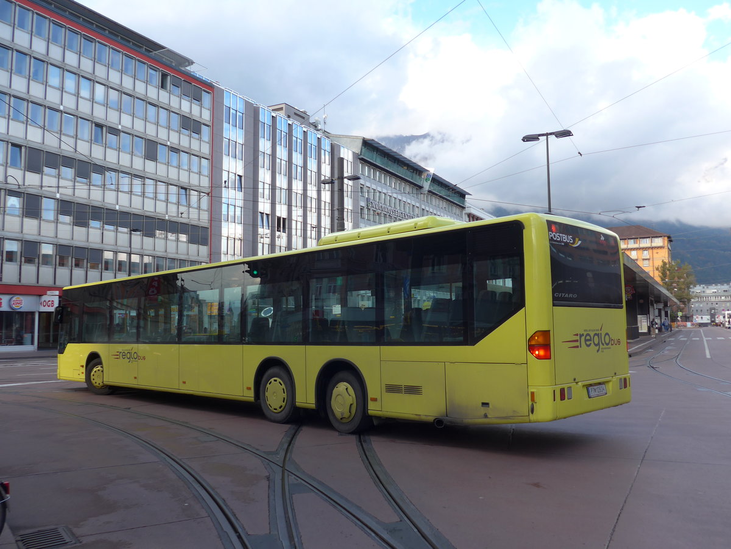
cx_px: 366
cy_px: 274
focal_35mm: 29
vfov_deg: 48.2
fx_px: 612
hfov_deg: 61.7
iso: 80
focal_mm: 6
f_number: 2.8
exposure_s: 1/250
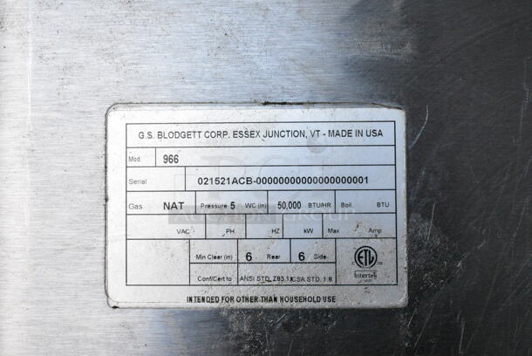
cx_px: 266
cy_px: 178
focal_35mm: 48
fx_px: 710
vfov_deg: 28.1
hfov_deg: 41.1
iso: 6400
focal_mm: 32
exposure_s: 1/640
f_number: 13
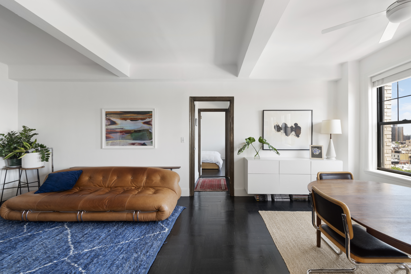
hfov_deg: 100.4
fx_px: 171
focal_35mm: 15
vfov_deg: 77.3
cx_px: 206
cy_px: 137
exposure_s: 1/5
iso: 320
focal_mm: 15
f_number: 8
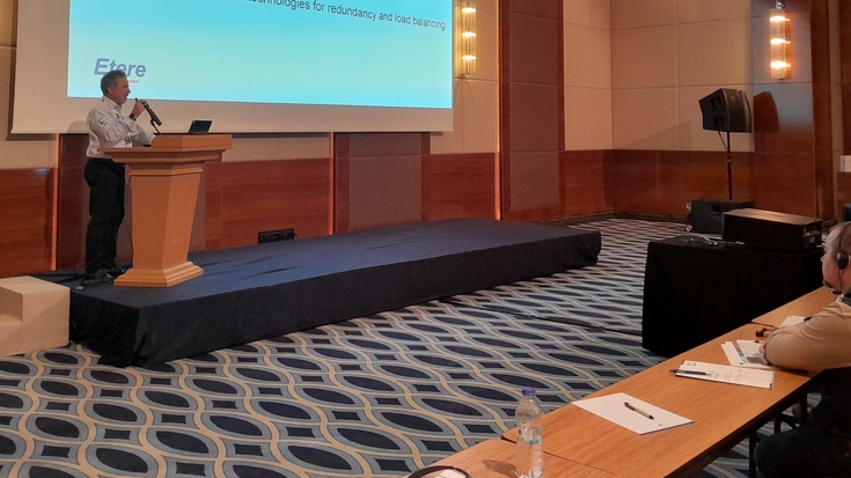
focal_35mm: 37
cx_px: 421
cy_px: 74
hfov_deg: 54.0
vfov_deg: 30.9
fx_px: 835
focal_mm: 3.98
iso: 125
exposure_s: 1/50
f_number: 1.8
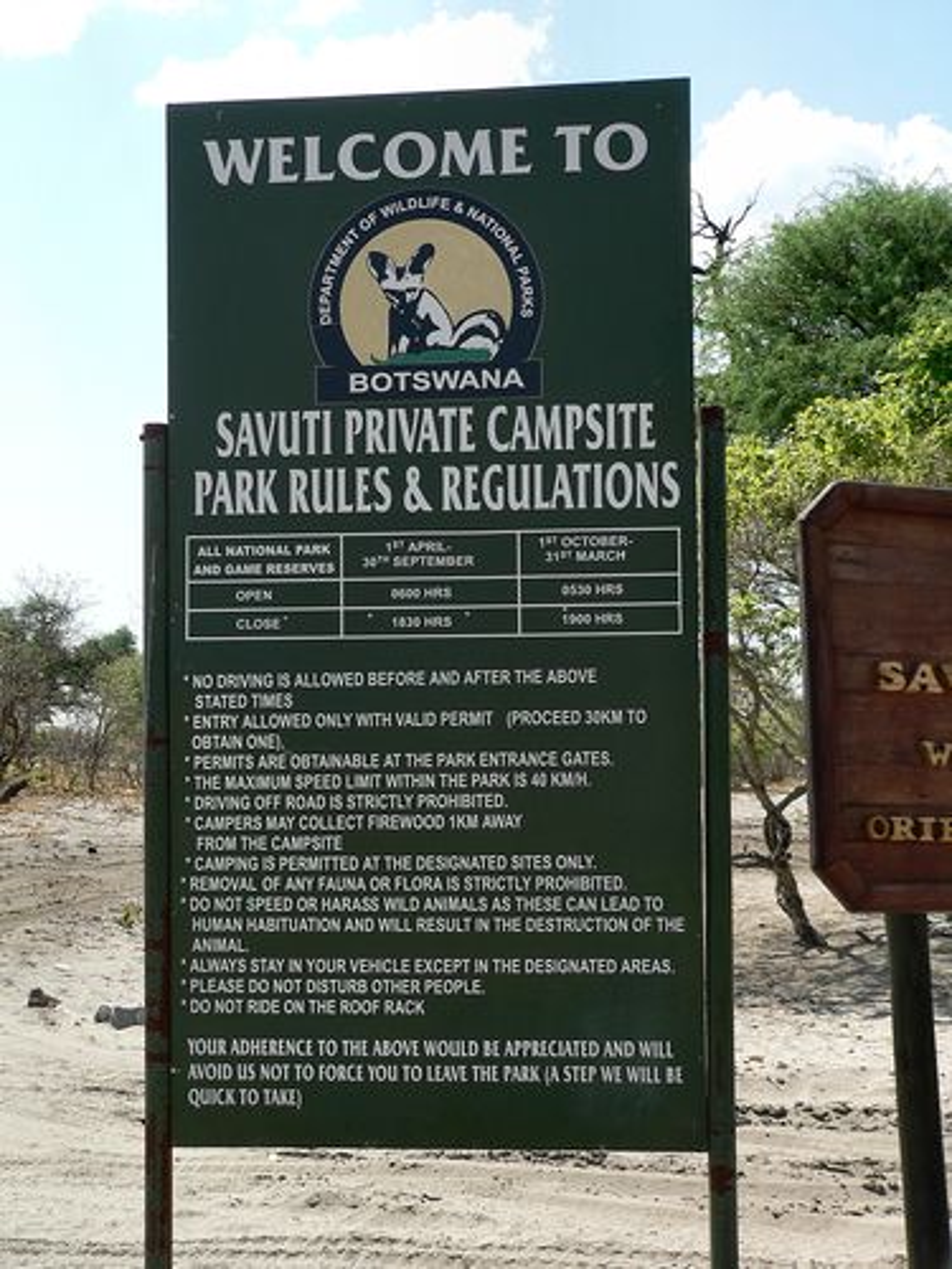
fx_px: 1797
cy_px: 634
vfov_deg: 38.9
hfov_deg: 29.7
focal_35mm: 49
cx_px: 476
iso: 80
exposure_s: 1/500
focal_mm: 8.1
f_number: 4
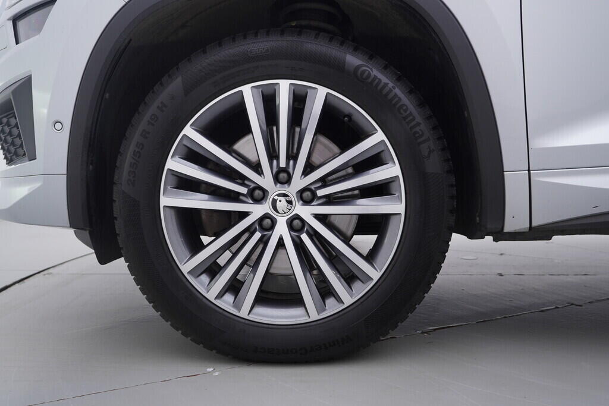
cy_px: 203
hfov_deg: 53.1
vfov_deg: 36.9
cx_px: 304
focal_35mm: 36
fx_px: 609
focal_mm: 24
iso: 125
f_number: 4
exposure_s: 1/60
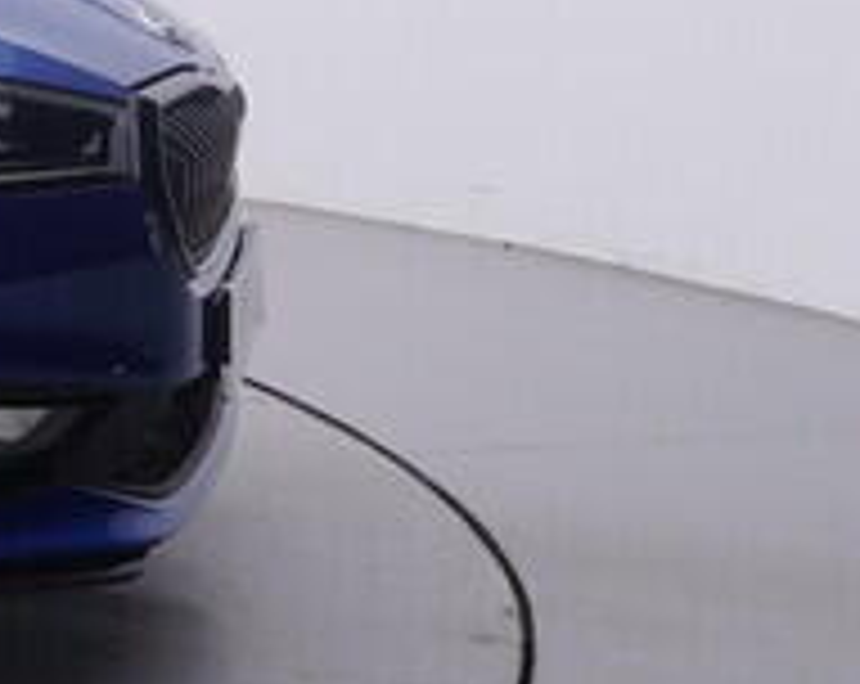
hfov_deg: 12.9
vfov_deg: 13.4
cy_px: 45
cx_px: -1225
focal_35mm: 114
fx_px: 2884
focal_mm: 15
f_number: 5
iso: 200
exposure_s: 1/80
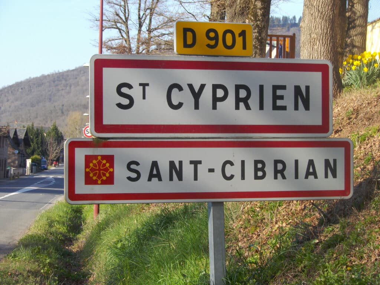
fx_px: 1087
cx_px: 190
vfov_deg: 14.9
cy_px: 142
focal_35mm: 99
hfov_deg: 19.8
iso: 100
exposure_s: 1/250
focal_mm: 17.6
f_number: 4
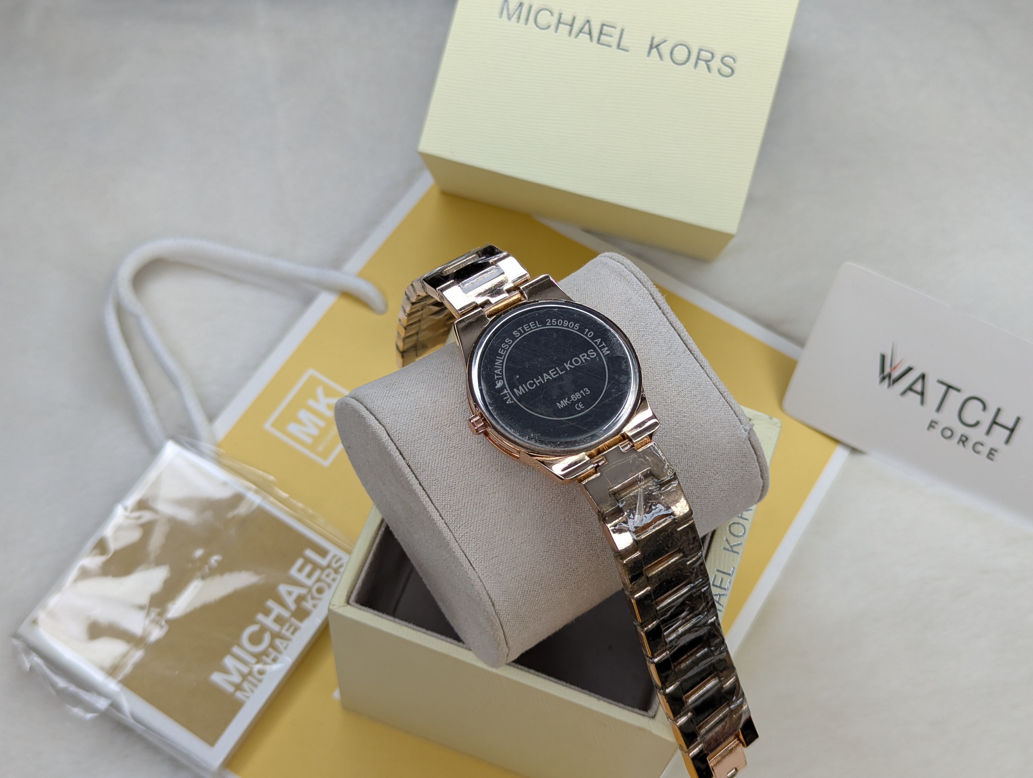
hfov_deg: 39.6
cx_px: 516
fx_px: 1434
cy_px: 389
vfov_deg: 30.3
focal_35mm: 48
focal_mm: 6.81
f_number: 1.85
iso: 41
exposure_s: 1/156
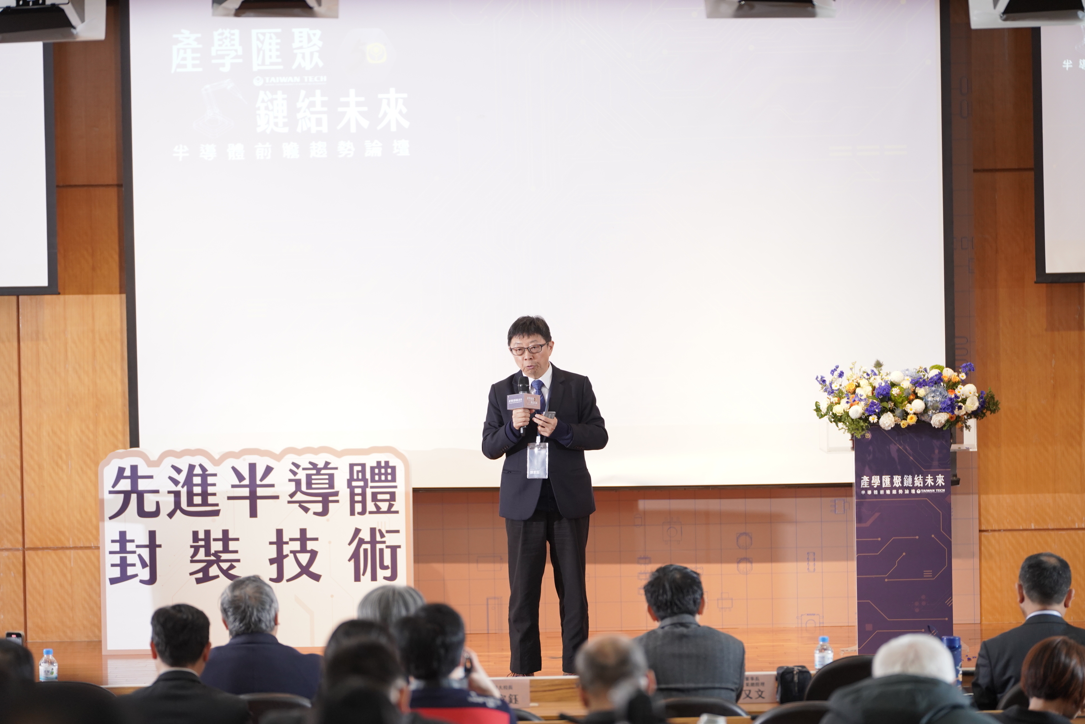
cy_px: 362
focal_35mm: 139
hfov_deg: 14.8
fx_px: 4189
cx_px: 542
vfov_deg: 9.9
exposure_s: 1/200
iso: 1250
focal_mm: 139
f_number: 3.2
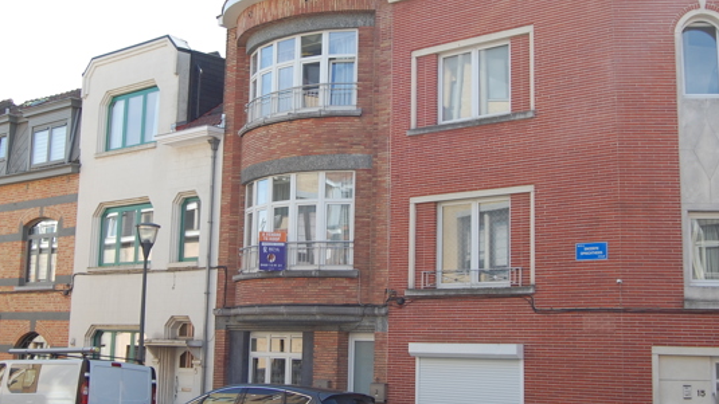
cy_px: 169
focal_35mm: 55
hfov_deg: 37.8
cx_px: 322
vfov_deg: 21.8
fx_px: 1049
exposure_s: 1/250
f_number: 8
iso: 200
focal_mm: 26
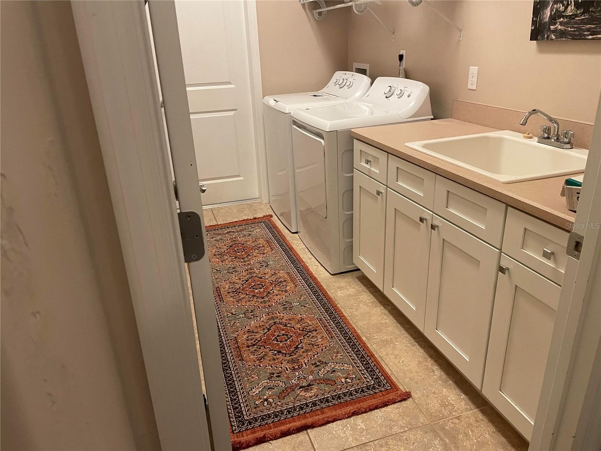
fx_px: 451
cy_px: 226
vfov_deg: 53.1
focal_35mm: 26
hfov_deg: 67.3
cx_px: 300
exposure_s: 1/60
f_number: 1.6
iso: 320
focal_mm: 4.2
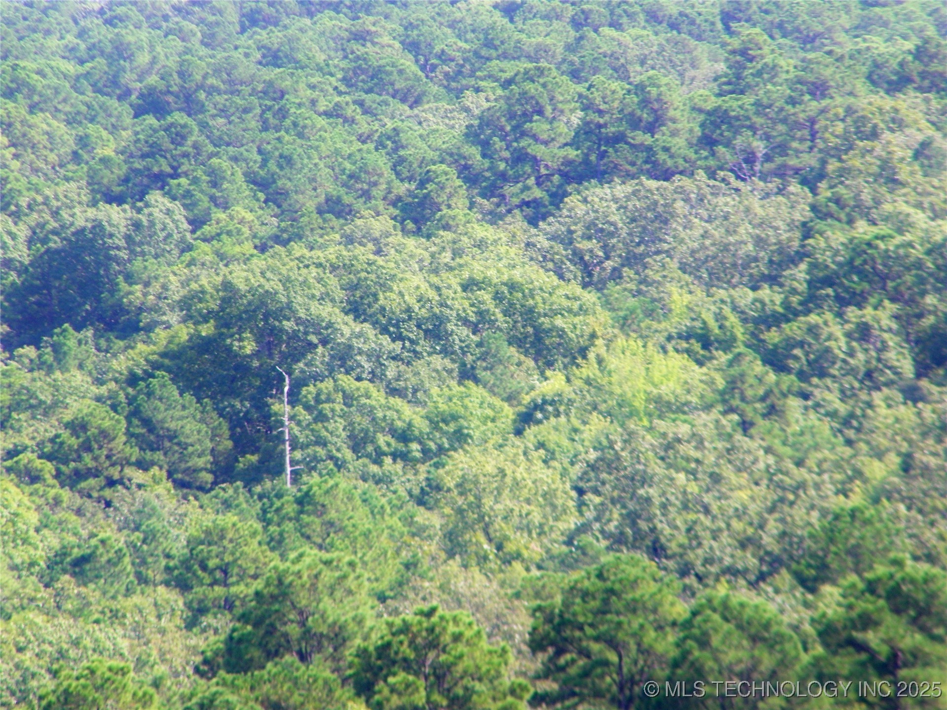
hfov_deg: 4.7
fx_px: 11490
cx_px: 474
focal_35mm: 420
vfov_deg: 3.5
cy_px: 355
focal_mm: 75
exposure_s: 1/160
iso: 80
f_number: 5.4
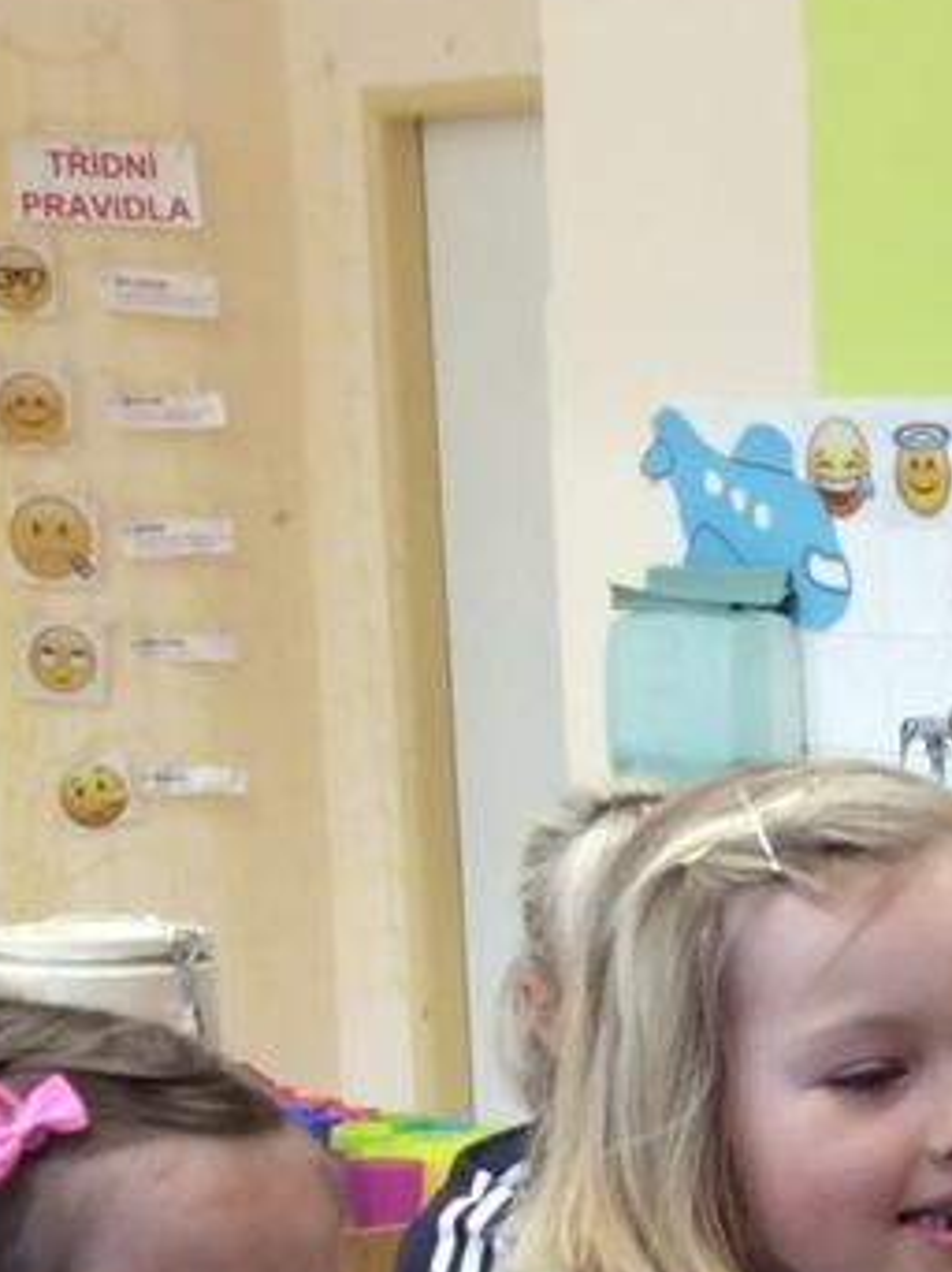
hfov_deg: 11.0
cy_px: 1564
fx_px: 4589
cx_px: 1785
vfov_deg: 15.2
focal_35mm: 125
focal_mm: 3.3
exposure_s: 1/25
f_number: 2.4
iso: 32
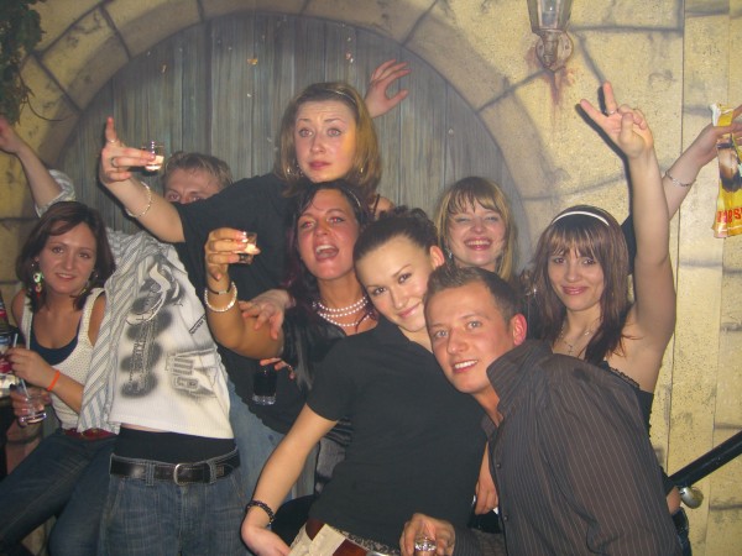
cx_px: 371
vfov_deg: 37.7
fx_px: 815
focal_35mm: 38
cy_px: 278
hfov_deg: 49.0
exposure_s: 1/60
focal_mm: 7.9
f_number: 2.8
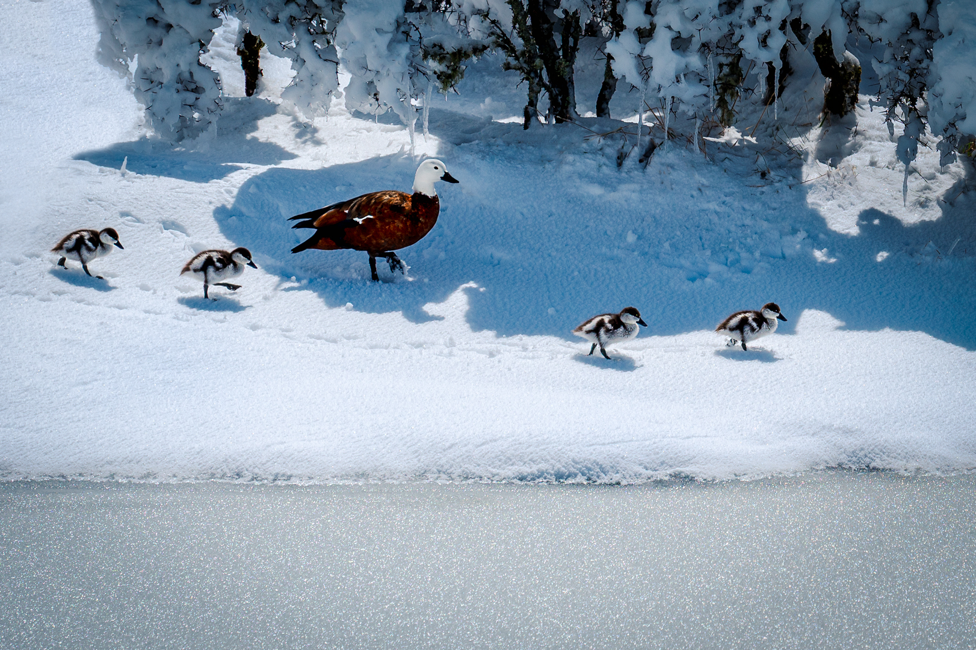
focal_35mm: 120
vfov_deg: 11.4
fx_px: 3252
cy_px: 325
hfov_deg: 17.1
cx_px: 488
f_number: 8
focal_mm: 120
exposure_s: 1/2500
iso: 100
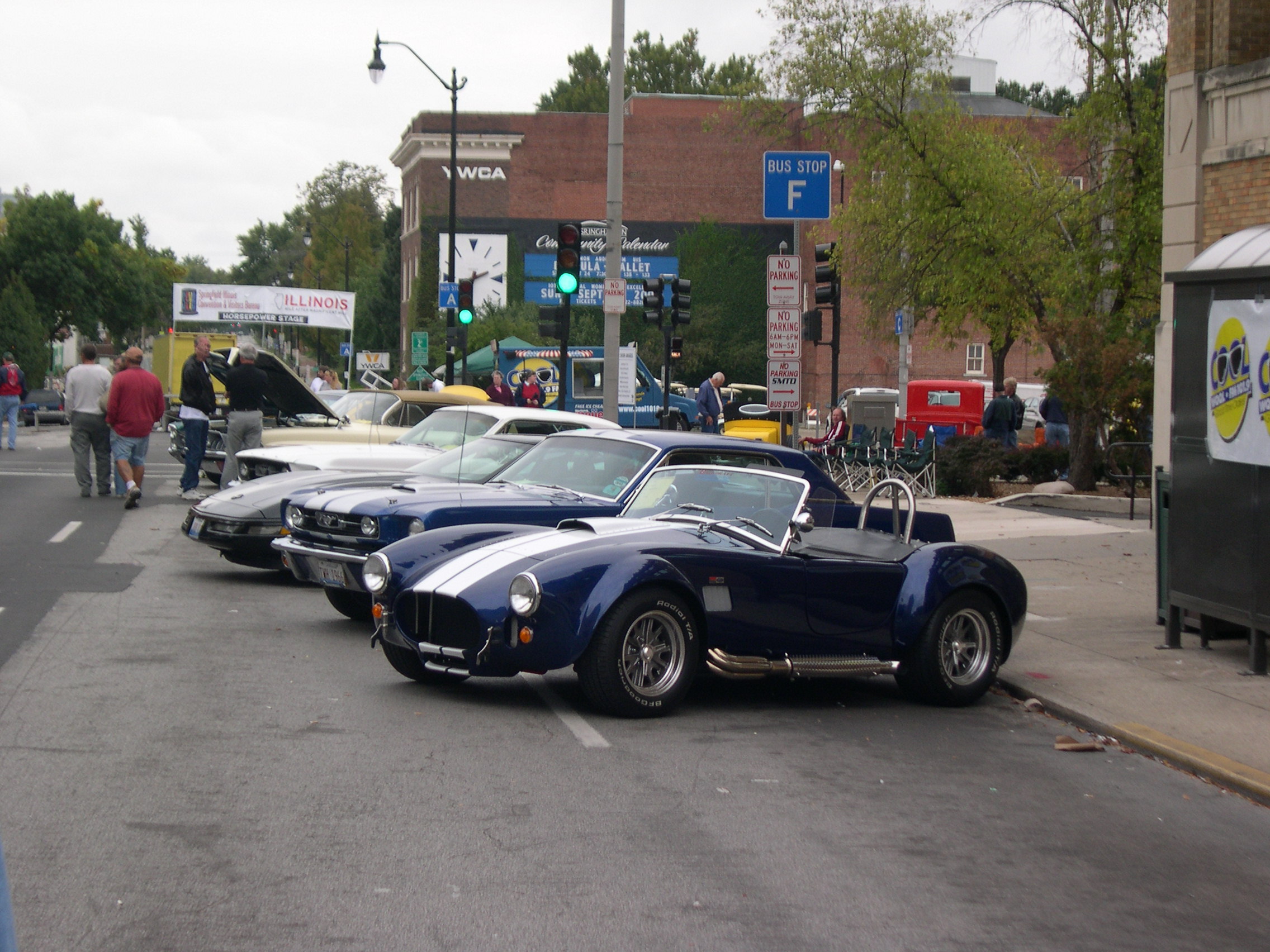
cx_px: 635
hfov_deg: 27.0
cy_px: 476
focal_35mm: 72
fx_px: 2642
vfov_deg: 20.4
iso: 100
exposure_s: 1/142
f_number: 3.8
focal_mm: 15.3
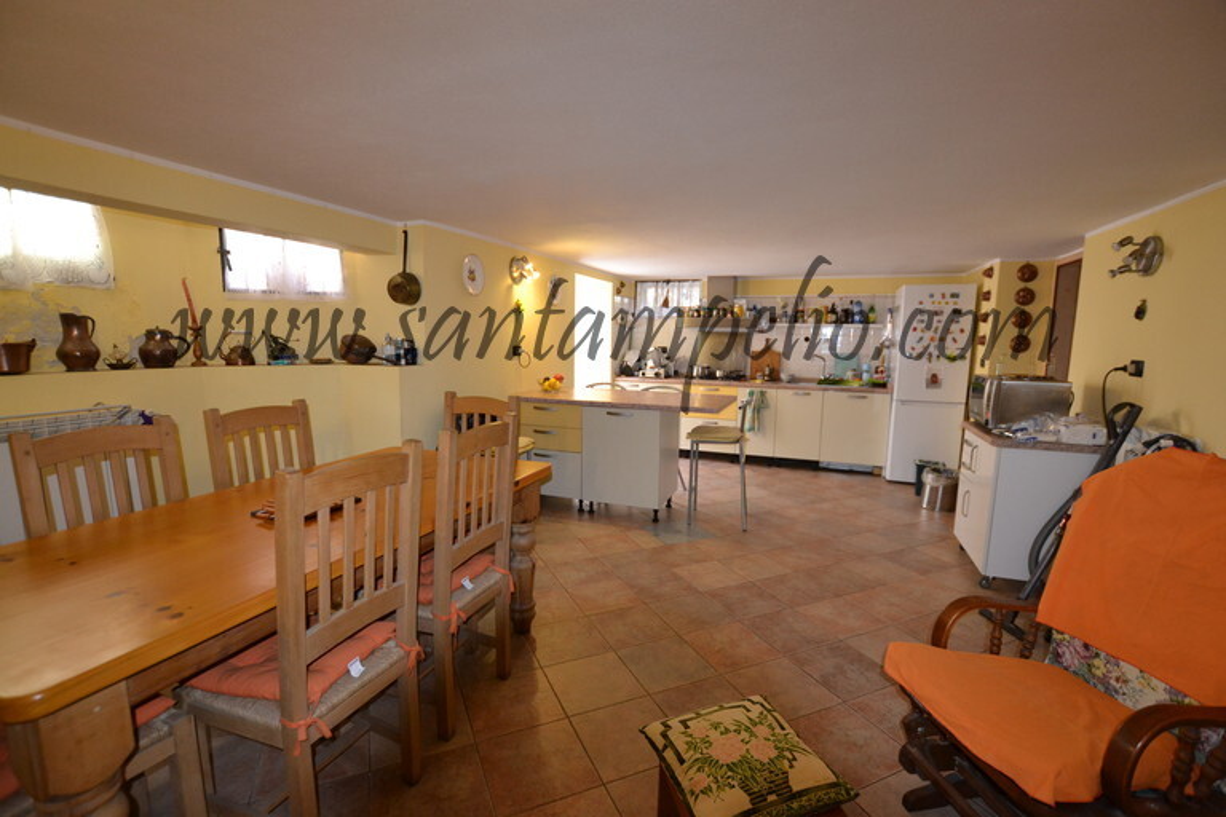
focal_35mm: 15
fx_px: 511
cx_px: 613
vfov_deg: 77.3
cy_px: 408
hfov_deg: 100.4
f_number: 3.5
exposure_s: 1/60
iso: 1250
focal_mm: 10
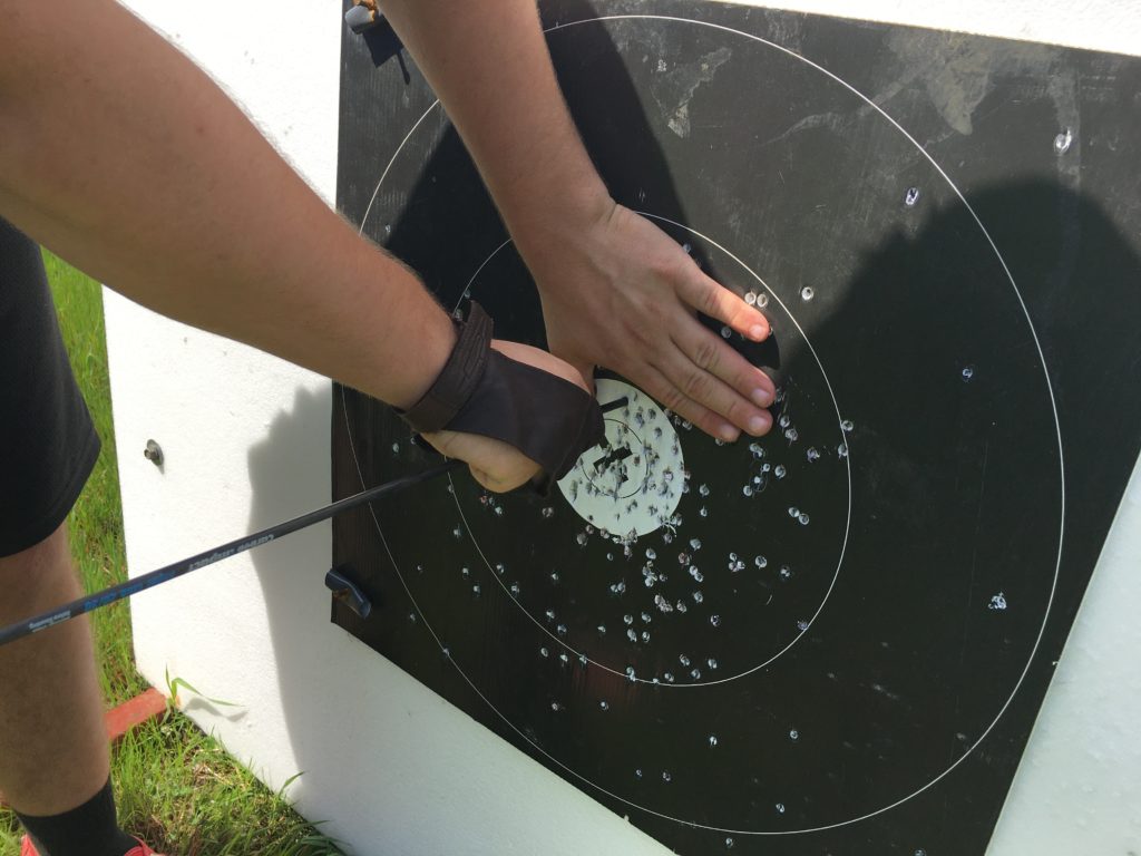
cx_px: 570
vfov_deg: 48.2
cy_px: 428
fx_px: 956
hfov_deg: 61.7
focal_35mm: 29
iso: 25
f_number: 2.2
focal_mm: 4.15
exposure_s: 1/1131
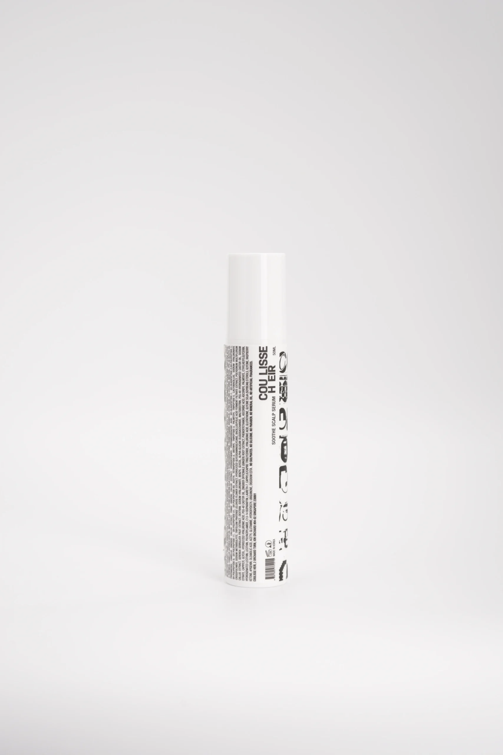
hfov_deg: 20.7
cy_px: 378
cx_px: 252
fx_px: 1377
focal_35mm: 66
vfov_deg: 30.6
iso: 100
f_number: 2.8
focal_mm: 43.8
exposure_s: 1/200
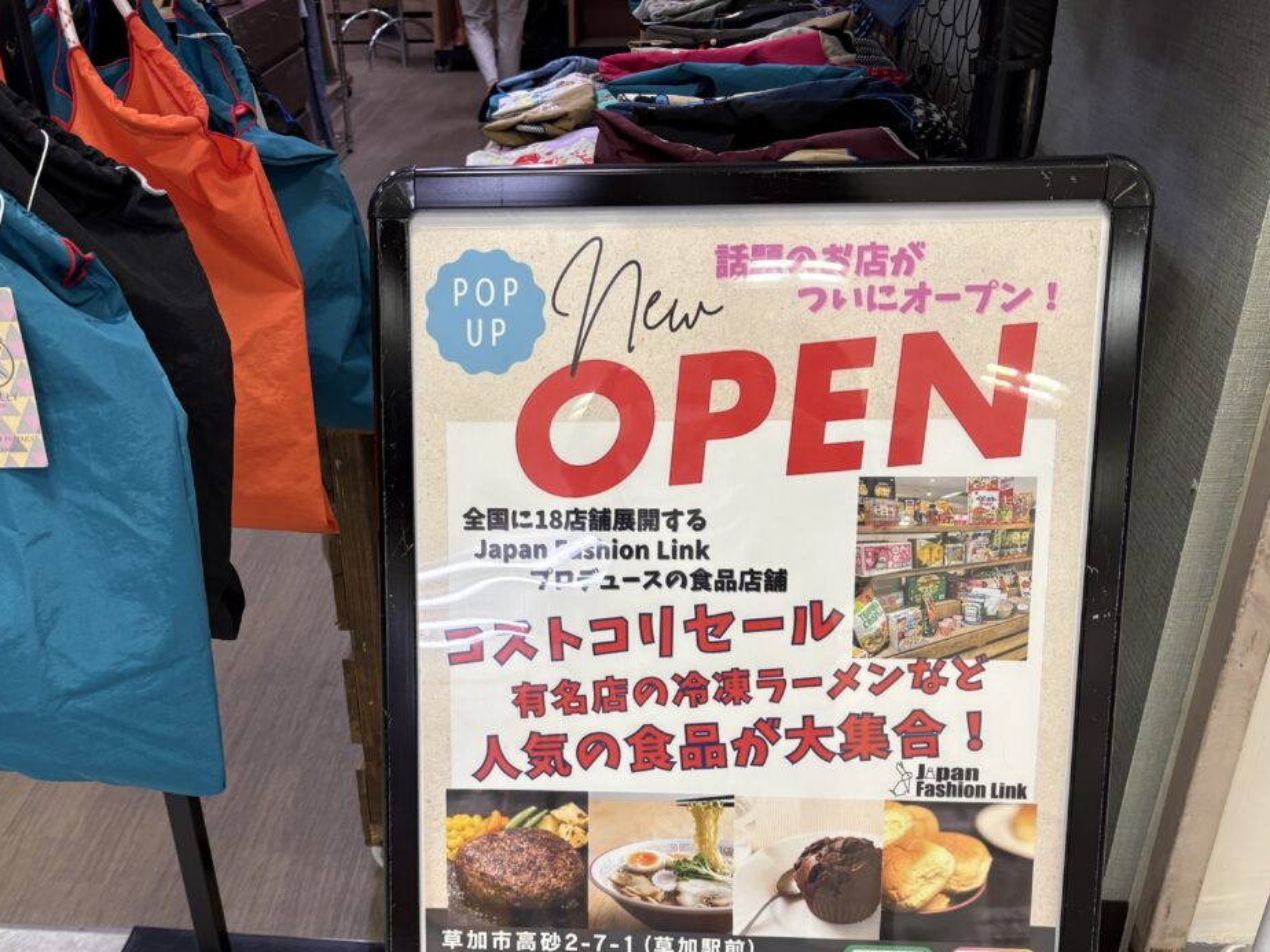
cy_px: 615
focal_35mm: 36
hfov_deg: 51.1
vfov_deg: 39.3
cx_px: 515
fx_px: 1321
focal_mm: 5.96
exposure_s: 1/122
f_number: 1.6
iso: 80
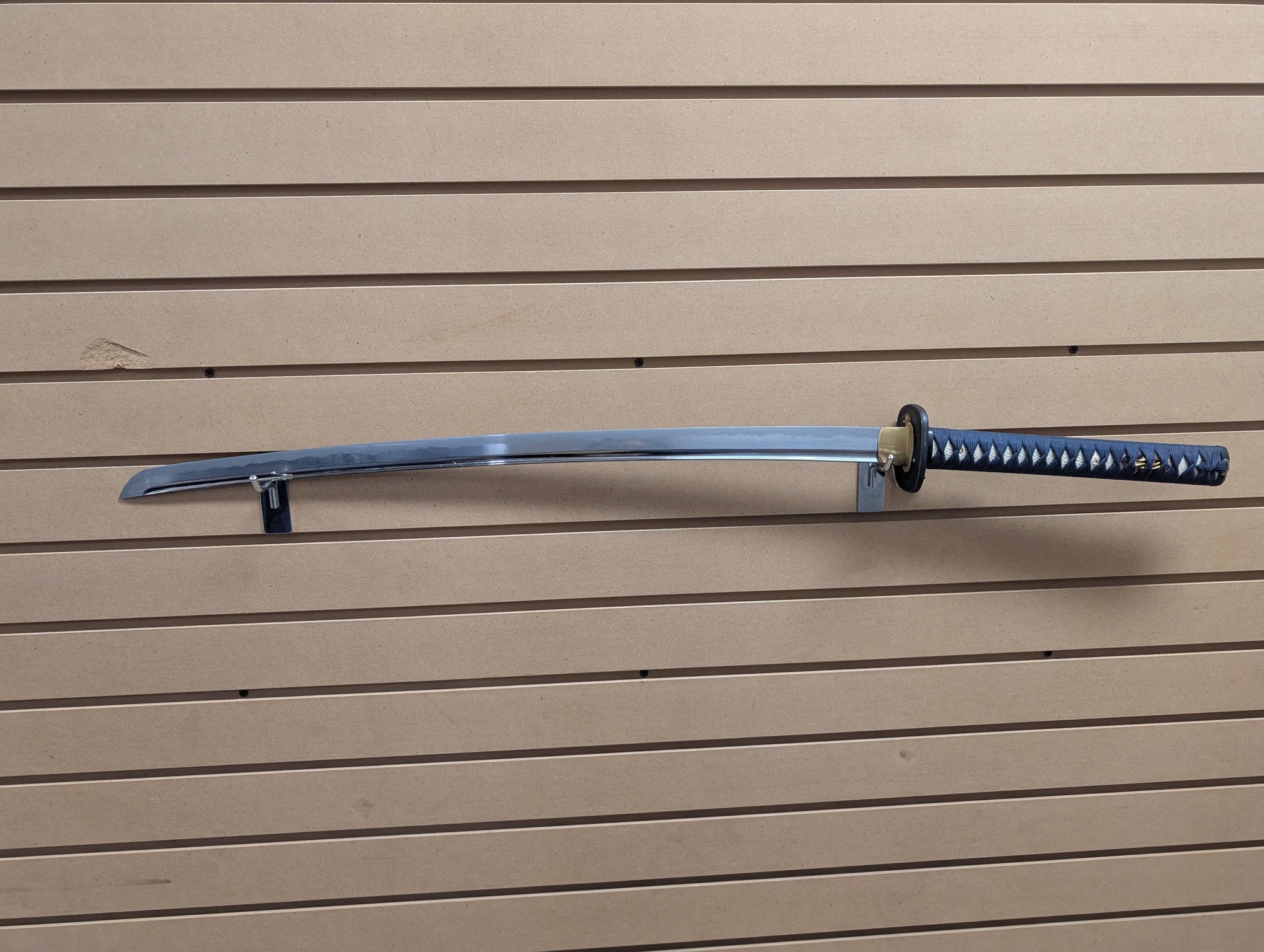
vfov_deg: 56.9
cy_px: 476
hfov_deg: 71.5
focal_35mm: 24
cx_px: 632
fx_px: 878
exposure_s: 1/120
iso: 404
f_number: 1.68
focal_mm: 6.9
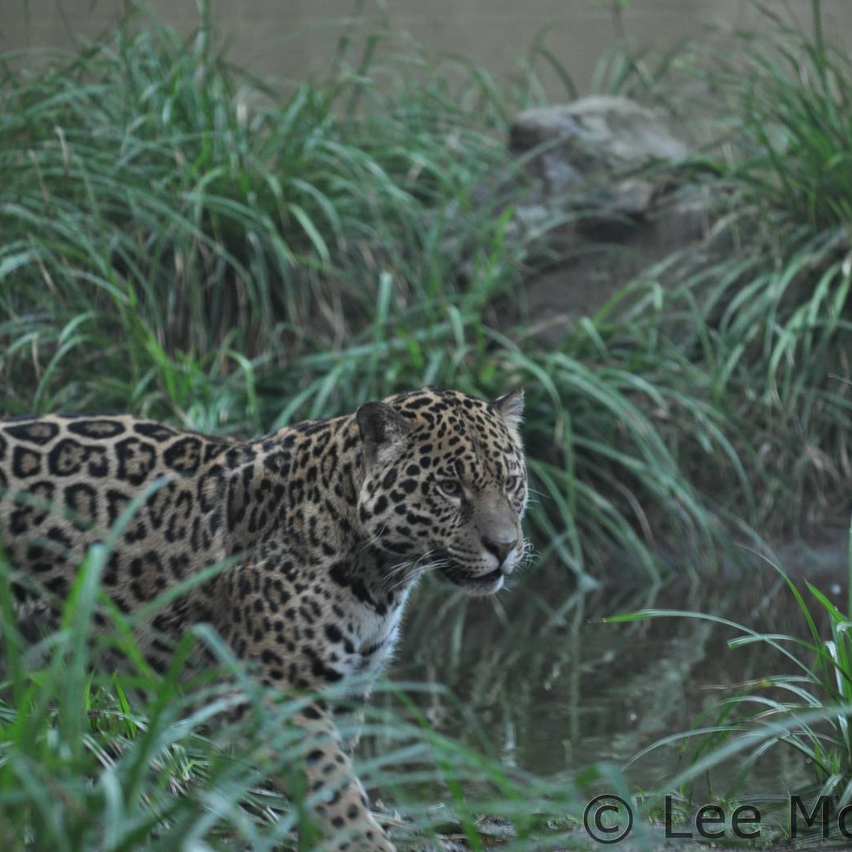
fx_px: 8873
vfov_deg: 5.5
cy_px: 428
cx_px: 430
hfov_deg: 5.5
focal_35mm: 319
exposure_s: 1/40
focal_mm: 165
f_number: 5
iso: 800
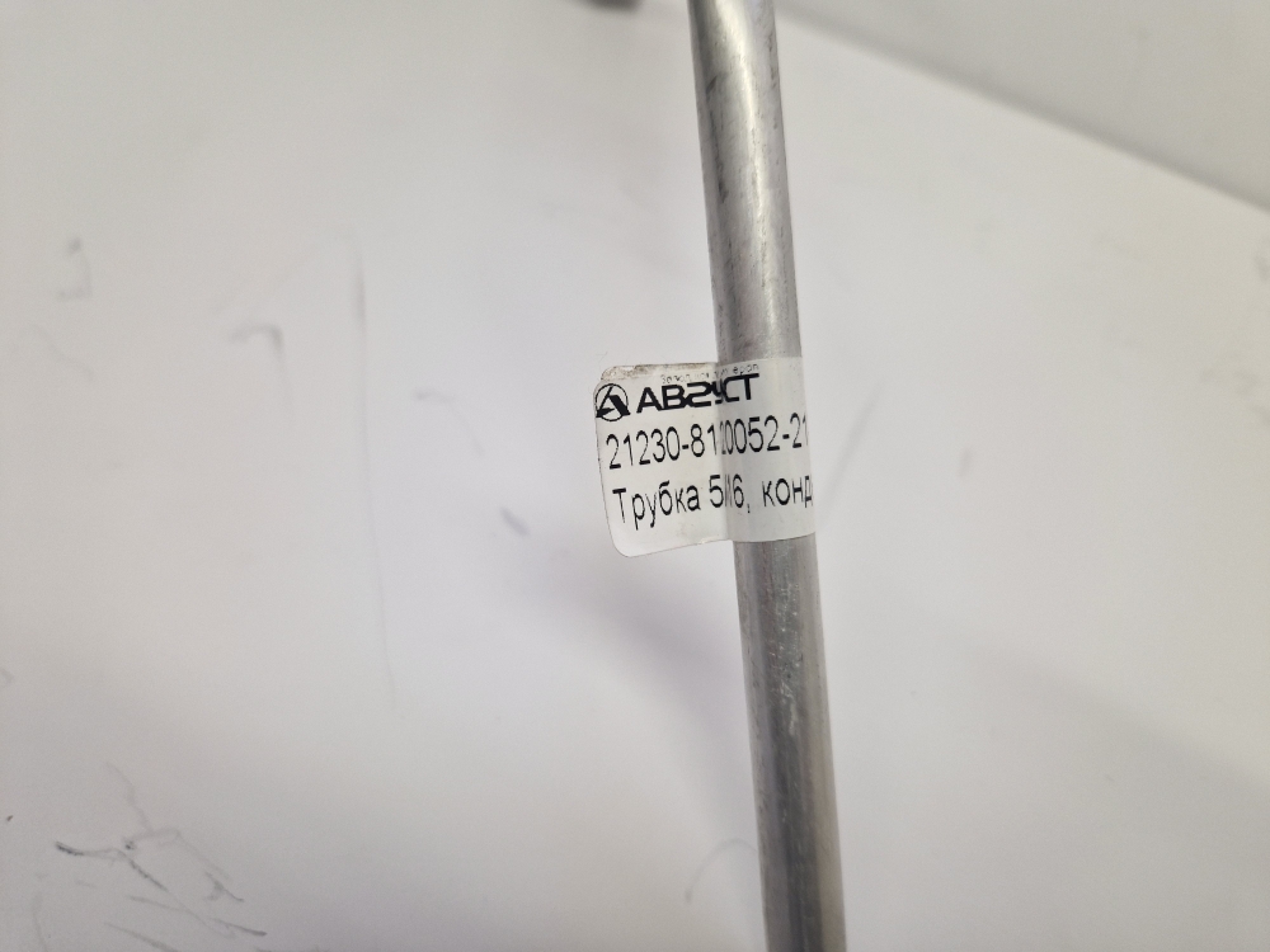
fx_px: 844
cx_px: 635
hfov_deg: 73.9
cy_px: 476
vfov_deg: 58.9
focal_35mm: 23
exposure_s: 1/100
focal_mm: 5.4
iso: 100
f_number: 1.8
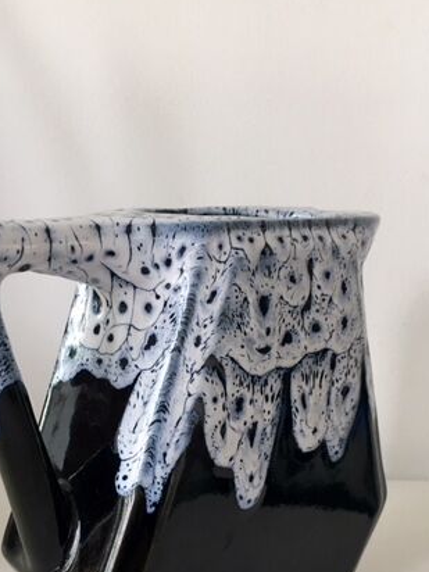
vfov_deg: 41.5
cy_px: 382
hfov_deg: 32.1
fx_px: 744
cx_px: 178
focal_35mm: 45
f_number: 2.2
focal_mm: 4.15
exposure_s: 1/33
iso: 125
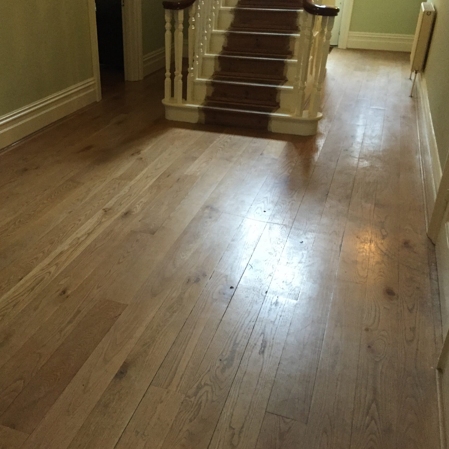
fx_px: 514
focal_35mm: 35
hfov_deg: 46.9
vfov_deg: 47.2
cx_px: 173
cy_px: 221
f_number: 2.2
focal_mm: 4.15
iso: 250
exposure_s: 1/25
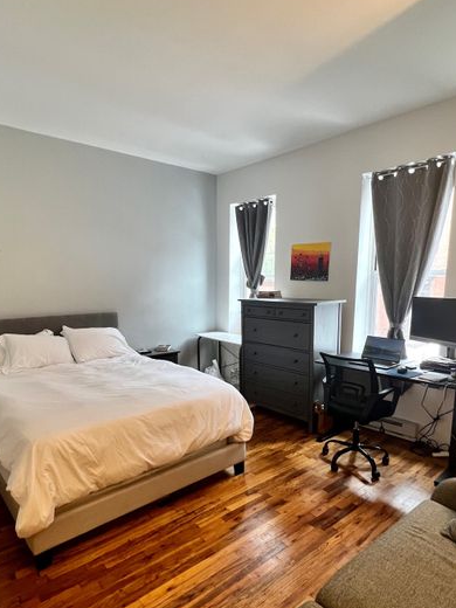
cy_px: 345
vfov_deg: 81.3
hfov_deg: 66.0
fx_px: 351
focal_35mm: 20
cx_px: 223
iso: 160
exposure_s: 1/60
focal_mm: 1.57
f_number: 1.8
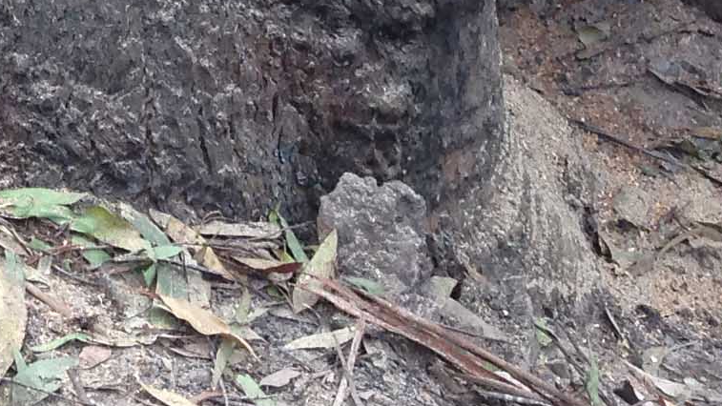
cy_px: -614
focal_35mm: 155
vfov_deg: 7.3
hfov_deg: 12.7
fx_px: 2968
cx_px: -562
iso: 100
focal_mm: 4.12
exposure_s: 1/120
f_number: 2.4
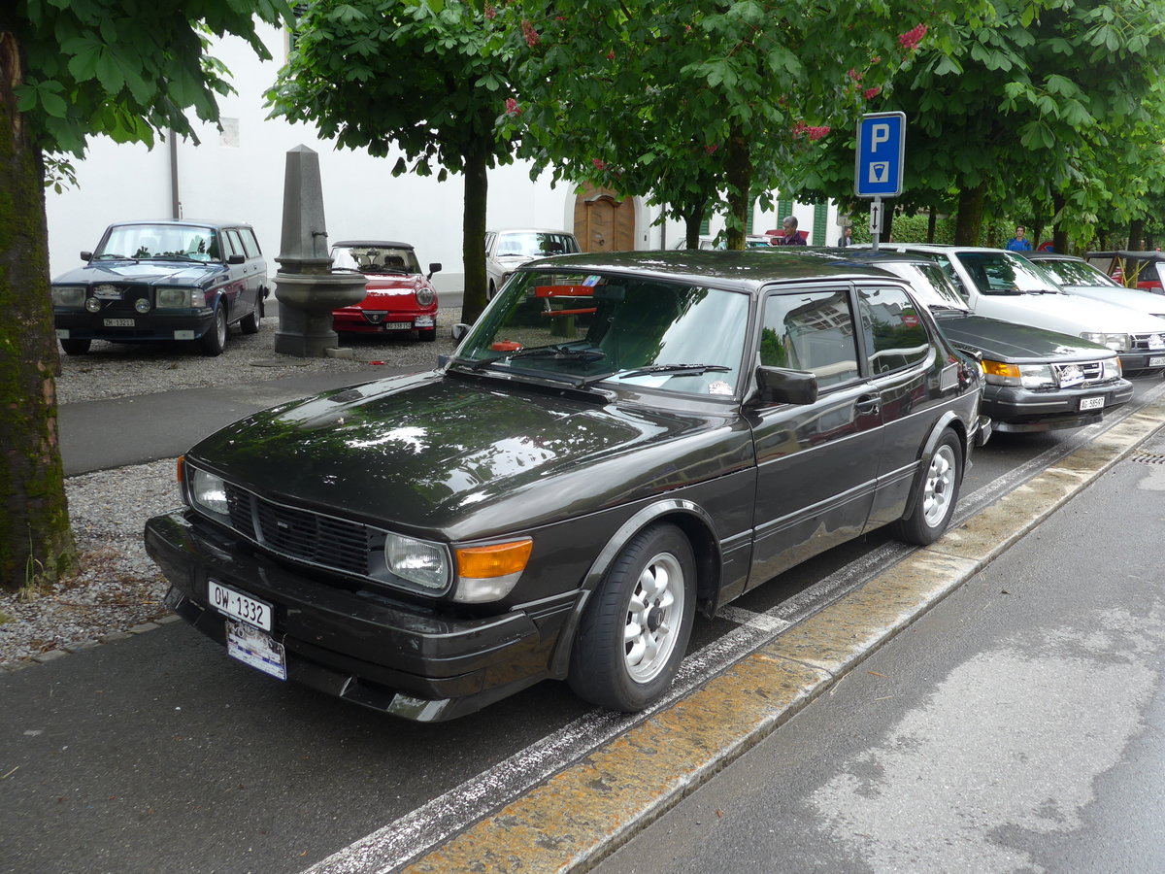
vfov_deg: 45.4
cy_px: 437
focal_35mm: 31
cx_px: 582
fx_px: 1043
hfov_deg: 58.4
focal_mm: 6.5
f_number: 2.8
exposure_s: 1/250
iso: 80
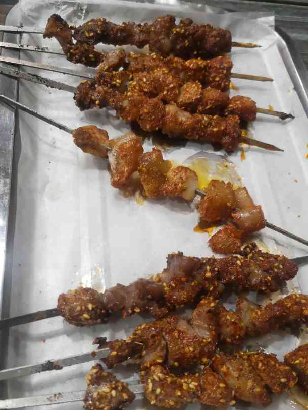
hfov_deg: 45.5
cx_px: 157
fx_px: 368
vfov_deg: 58.2
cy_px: 228
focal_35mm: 31
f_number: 1.8
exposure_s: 1/100
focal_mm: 3.95
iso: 500
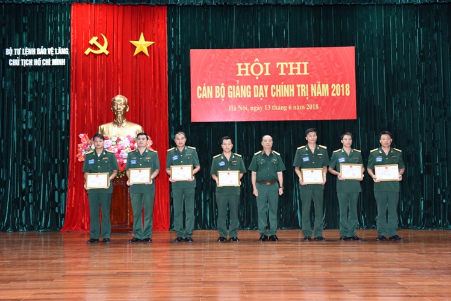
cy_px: 150
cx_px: 226
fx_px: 476
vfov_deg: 35.1
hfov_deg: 50.7
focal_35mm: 38
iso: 1250
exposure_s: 1/60
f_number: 5.6
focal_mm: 38
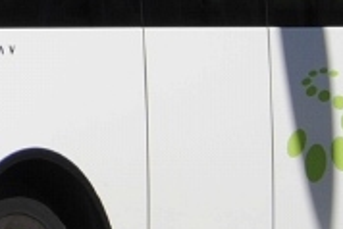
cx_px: -177
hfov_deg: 5.3
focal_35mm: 383
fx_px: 3649
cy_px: -171
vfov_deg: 3.6
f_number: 4.5
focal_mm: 35
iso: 125
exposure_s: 1/1000
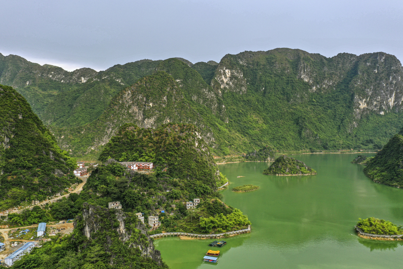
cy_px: 134
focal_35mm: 28
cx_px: 202
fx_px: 313
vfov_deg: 46.4
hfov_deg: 65.5
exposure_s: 1/120
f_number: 4.5
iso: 100
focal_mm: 10.26
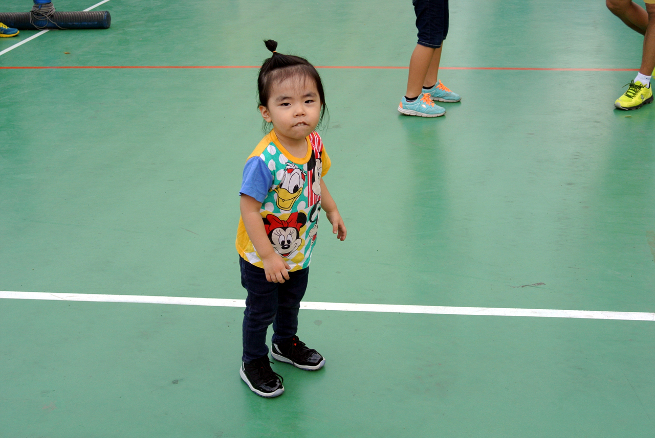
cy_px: 219
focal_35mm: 50
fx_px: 911
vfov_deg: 27.1
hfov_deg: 39.6
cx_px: 328
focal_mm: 18.7
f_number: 4.5
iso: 200
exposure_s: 1/320
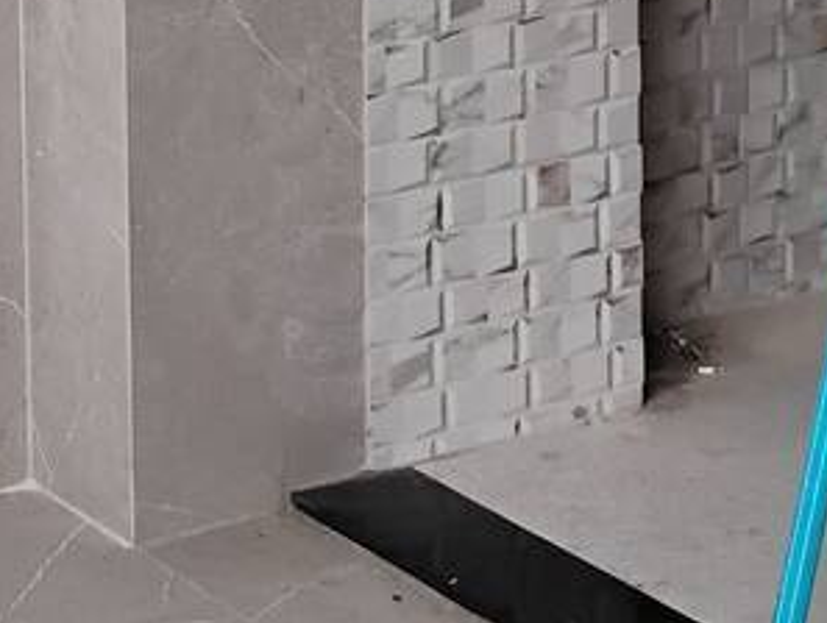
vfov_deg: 10.7
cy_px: -231
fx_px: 3232
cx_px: 95
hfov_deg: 14.4
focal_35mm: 135
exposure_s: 1/60
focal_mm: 4.26
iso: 731
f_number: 1.8
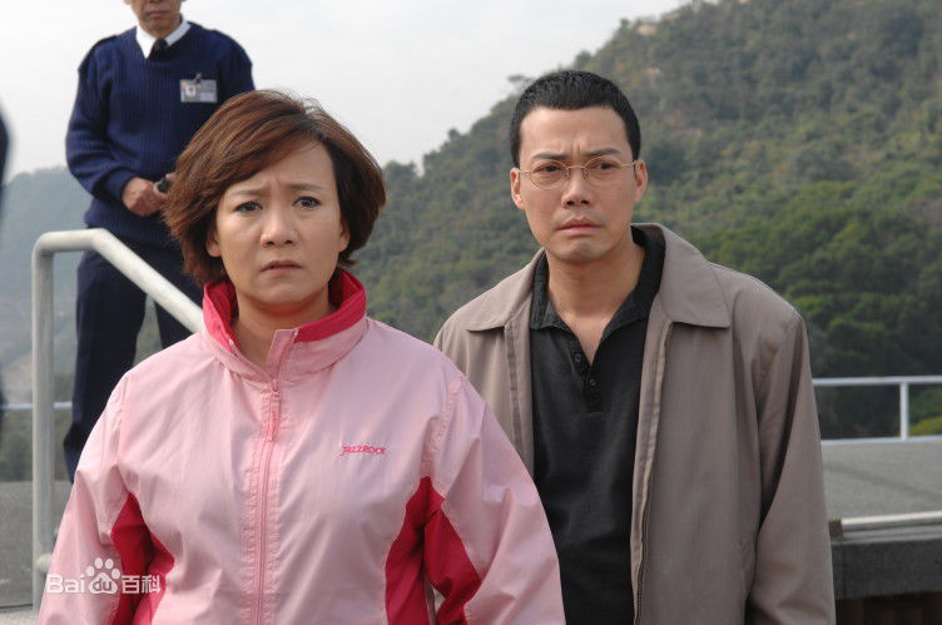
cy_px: 312
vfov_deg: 16.5
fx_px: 2155
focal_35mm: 82
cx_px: 471
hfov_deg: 24.7
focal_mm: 55
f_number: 9
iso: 125
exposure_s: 1/125
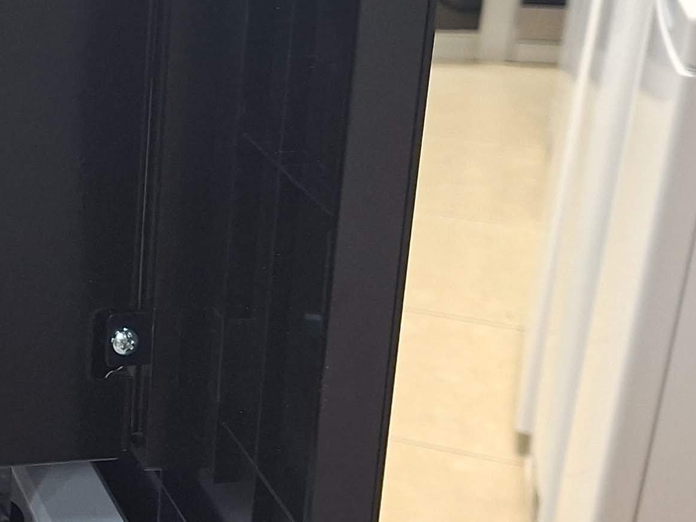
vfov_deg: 18.5
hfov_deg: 21.9
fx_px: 1588
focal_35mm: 79
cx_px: -243
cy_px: 123
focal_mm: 5.54
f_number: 1.8
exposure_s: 1/50
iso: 320
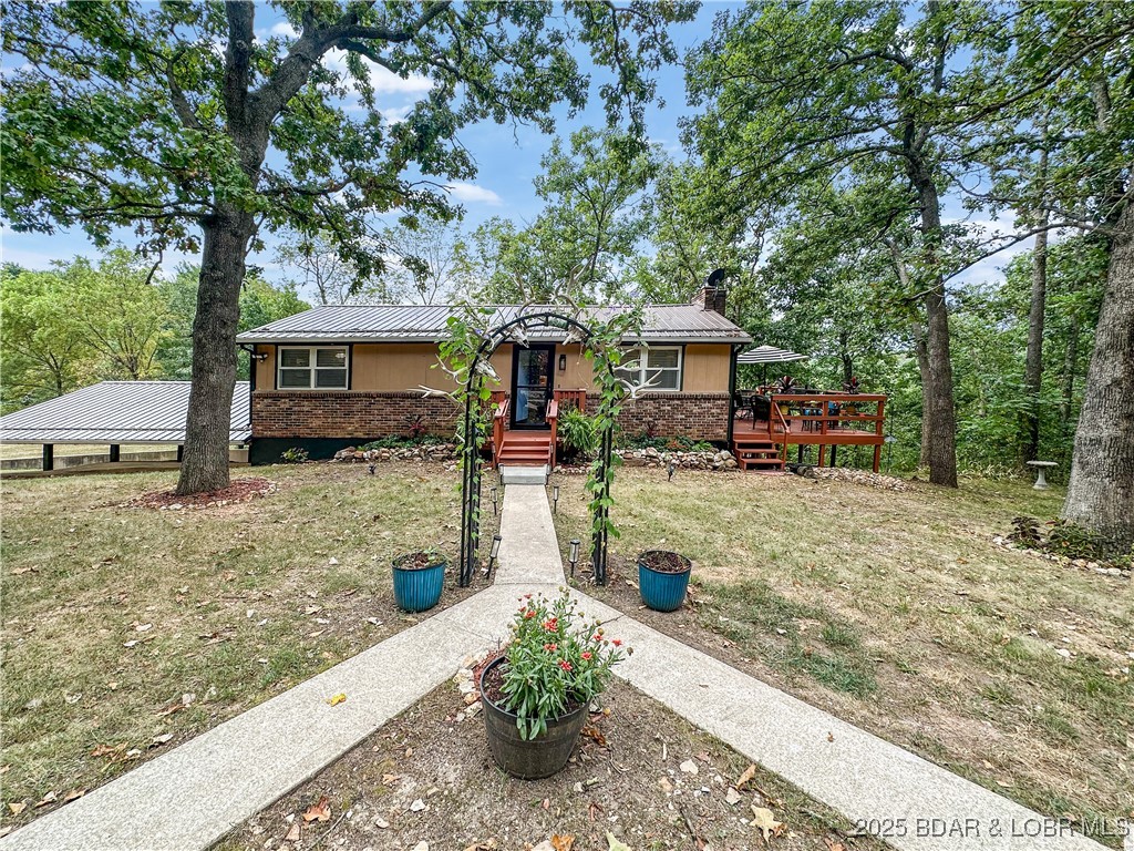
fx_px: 459
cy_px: 426
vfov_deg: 85.7
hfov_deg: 102.1
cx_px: 567
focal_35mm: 14
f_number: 2.2
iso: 40
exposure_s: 1/230
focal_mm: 2.22
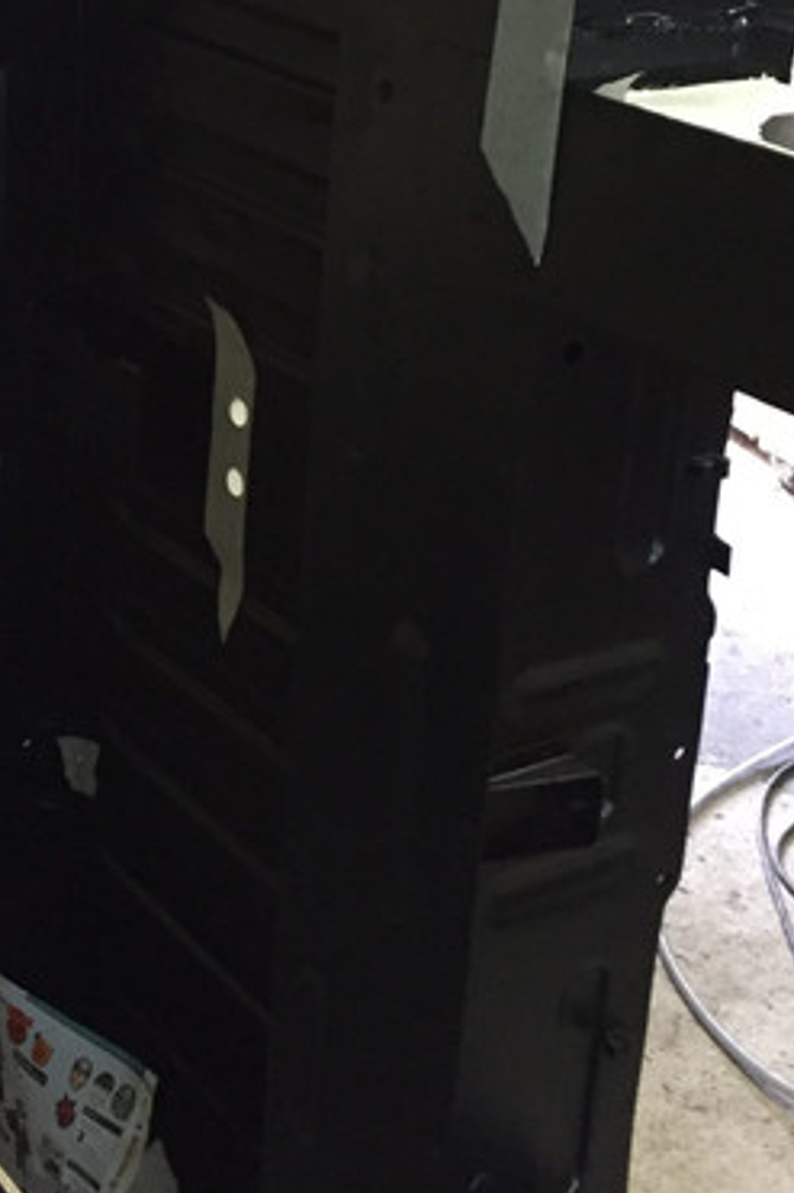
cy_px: 379
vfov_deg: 30.7
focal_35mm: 65
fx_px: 2152
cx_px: 87
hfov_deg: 20.5
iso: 250
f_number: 2.2
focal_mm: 4.15
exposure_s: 1/25
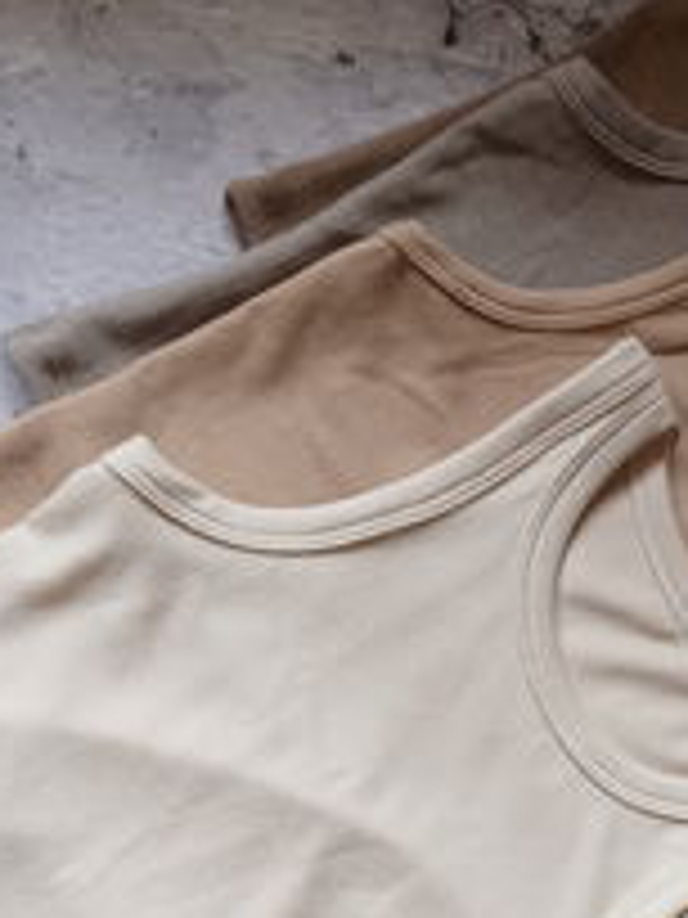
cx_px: 625
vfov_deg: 25.4
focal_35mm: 68
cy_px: 1127
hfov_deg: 21.1
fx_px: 1802
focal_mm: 3.98
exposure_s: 1/50
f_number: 1.8
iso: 80
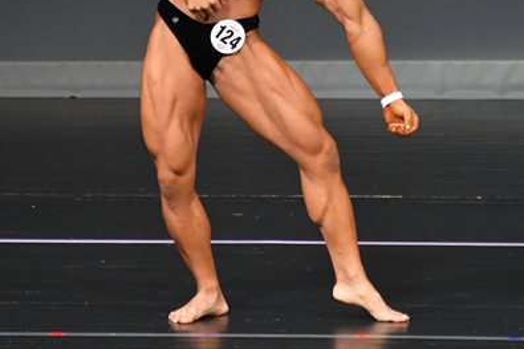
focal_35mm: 735
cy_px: 17
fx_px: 10693
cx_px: 237
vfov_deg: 1.9
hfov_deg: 2.8
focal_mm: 250
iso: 4000
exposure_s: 1/400
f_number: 5.6
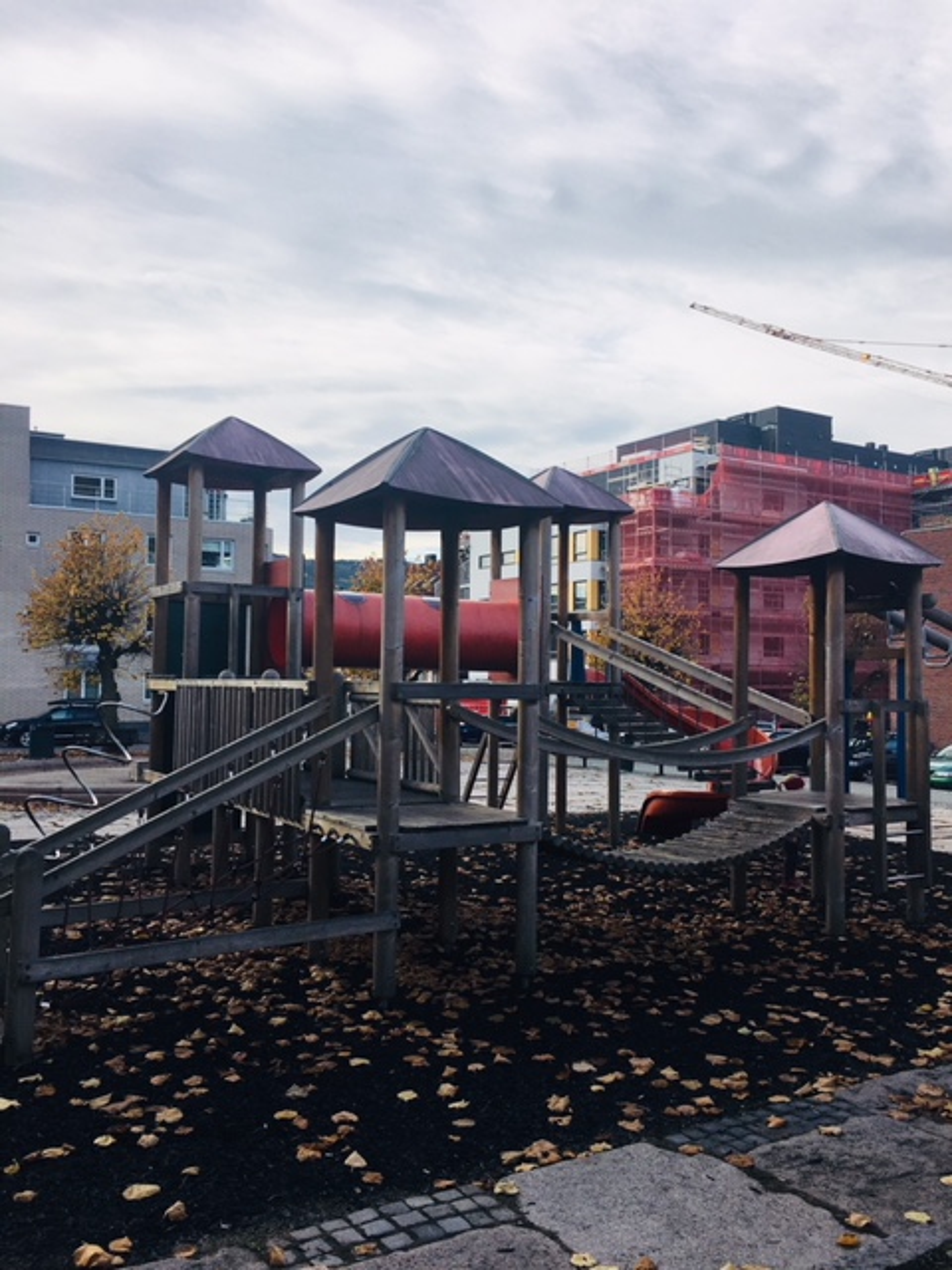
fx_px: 1063
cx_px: 476
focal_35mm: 29
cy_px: 635
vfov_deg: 61.7
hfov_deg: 48.2
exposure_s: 1/761
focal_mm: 4.15
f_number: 2.2
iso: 25
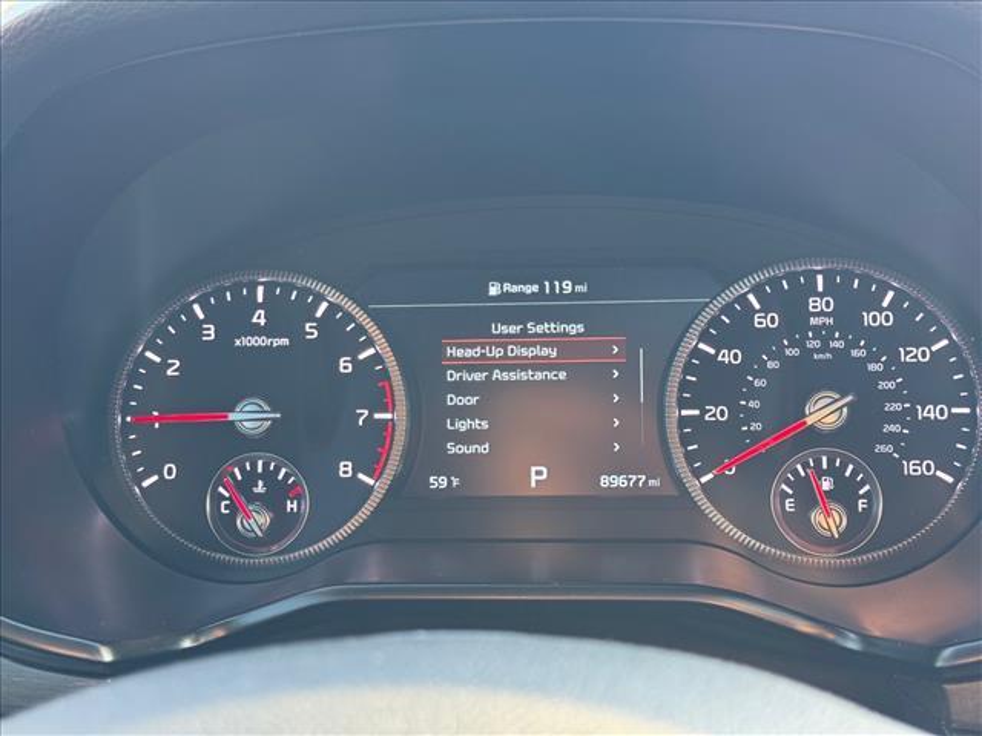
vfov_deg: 30.3
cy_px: 368
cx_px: 491
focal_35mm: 48
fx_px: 1362
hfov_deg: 39.7
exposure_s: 1/60
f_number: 1.78
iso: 160
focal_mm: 6.76
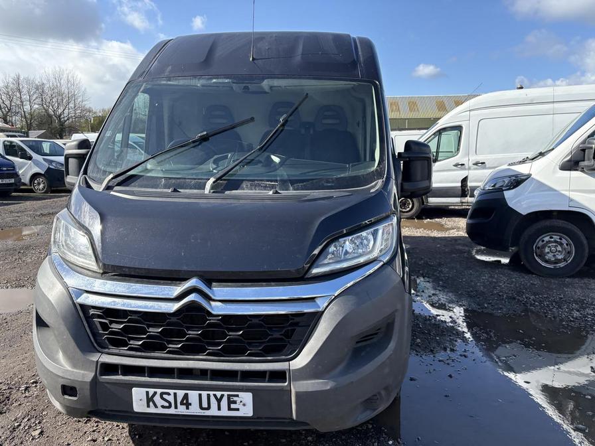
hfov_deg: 67.3
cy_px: 223
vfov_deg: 53.1
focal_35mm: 26
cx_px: 298
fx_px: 447
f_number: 1.6
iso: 64
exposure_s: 1/1484
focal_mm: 5.96
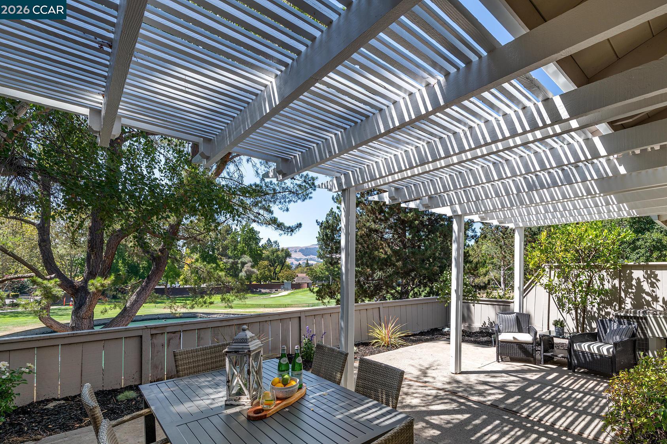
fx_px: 315
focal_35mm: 17
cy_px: 269
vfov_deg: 69.6
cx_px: 392
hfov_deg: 92.3
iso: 64
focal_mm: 14
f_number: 11
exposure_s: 1/80
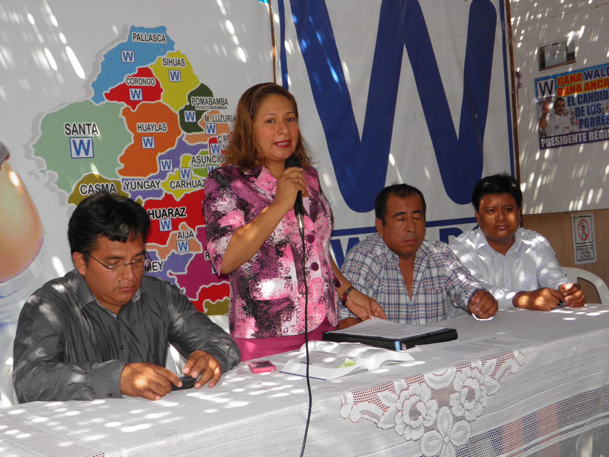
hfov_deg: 38.9
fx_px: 862
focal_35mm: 49
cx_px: 304
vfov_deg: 29.7
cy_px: 228
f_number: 3.5
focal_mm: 8.9
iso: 100
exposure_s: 1/80
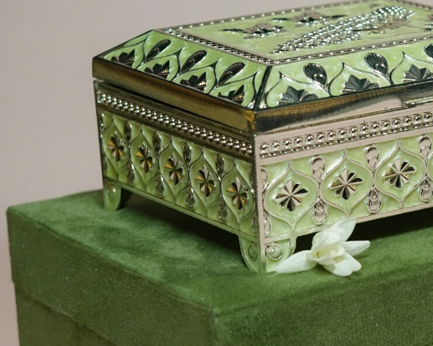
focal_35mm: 162
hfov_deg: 11.6
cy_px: 162
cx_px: 556
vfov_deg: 9.5
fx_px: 2075
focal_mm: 50
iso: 640
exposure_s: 1/125
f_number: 4.5
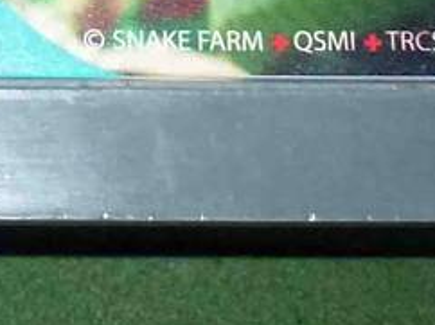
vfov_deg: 9.0
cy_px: -183
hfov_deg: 11.9
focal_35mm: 159
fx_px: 1996
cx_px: -214
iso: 400
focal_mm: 4.3
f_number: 3.3
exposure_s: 1/60
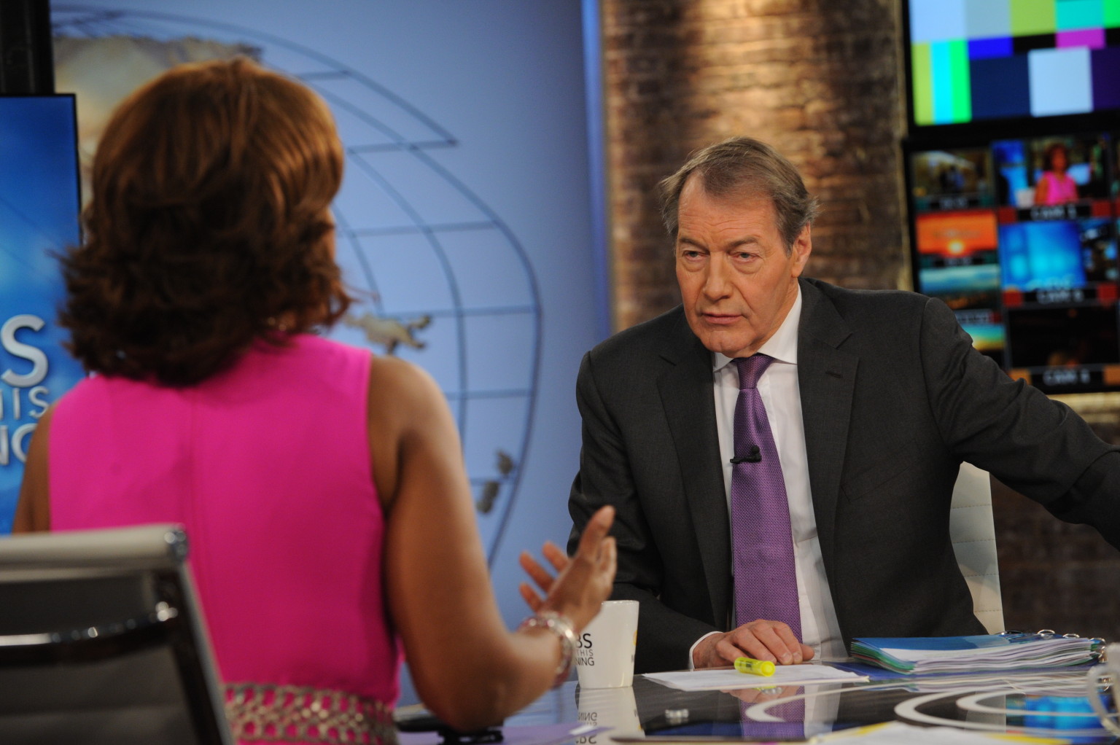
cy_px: 372
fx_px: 4197
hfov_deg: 15.2
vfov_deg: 10.1
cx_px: 560
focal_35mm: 135
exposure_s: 1/200
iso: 2500
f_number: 5.6
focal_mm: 135
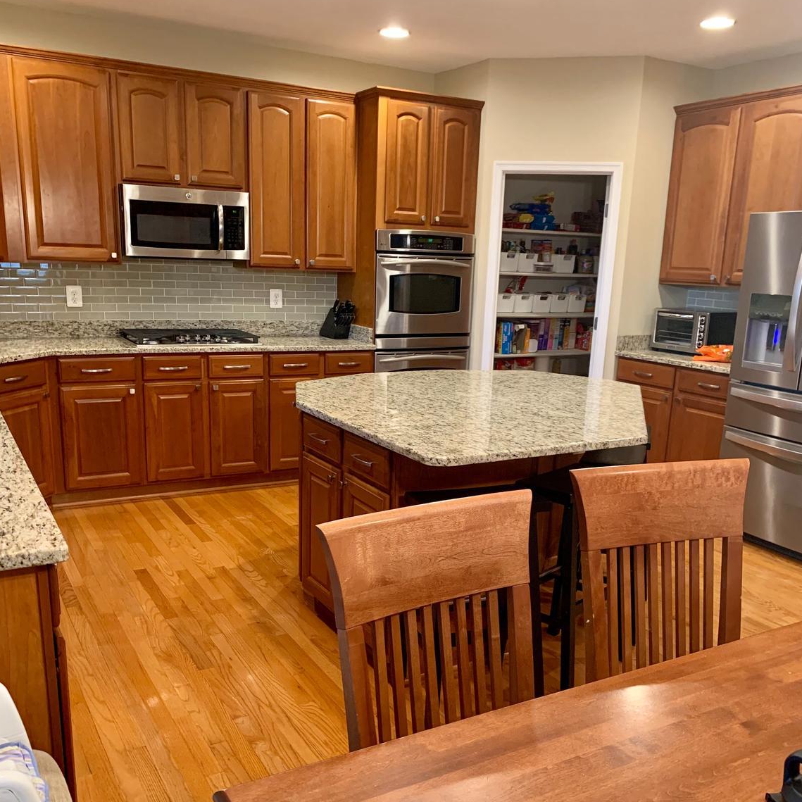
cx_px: 401
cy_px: 487
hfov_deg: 52.5
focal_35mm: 31
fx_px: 813
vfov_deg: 52.1
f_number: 1.8
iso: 320
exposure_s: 1/60
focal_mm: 4.25
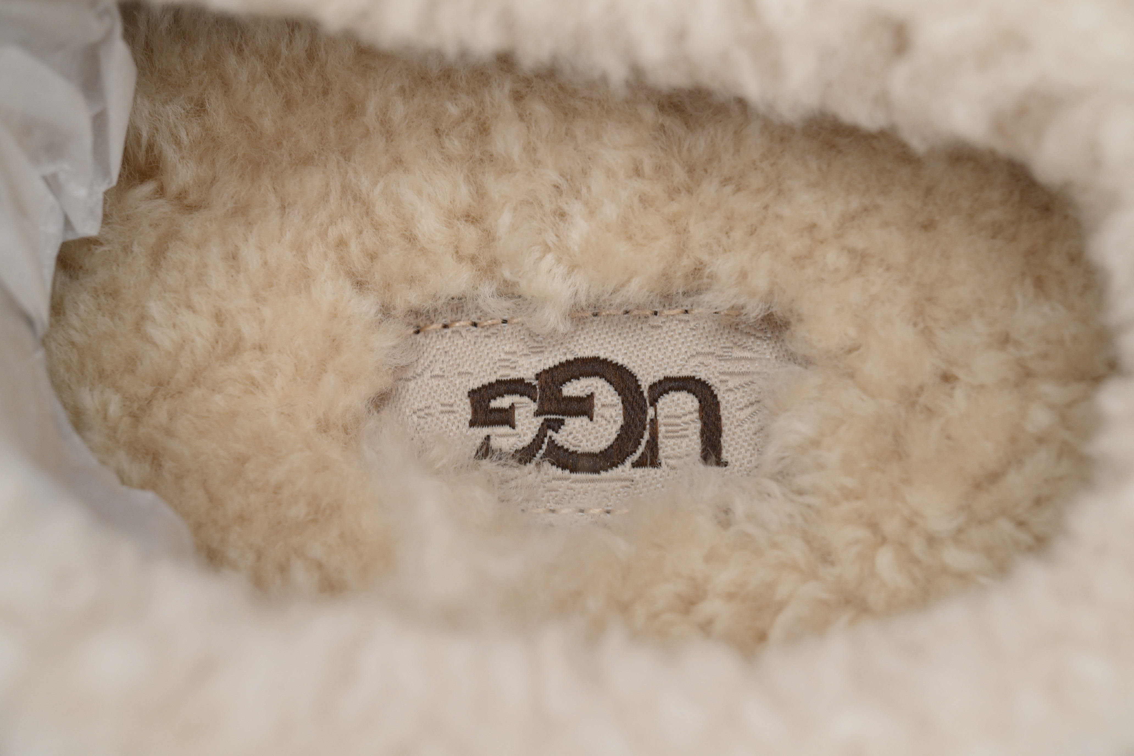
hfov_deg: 17.1
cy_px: 378
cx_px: 567
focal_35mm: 120
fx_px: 3780
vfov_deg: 11.4
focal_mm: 120
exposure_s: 1/125
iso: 800
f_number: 13
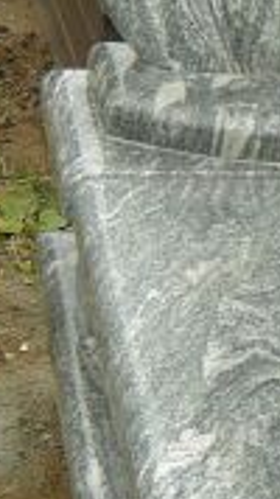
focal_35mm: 137
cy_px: 216
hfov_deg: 8.3
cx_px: 588
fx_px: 1810
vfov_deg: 15.7
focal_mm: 5.2
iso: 80
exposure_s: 1/100
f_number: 2.8
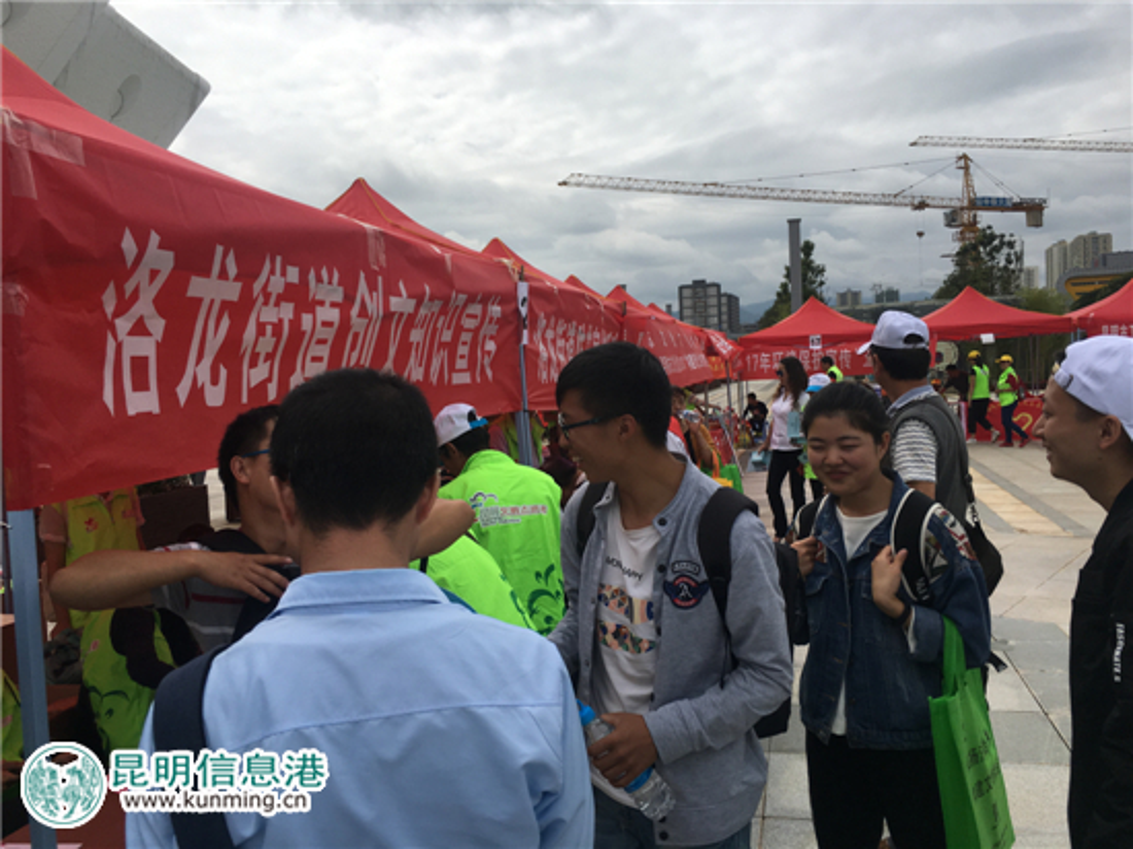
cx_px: 566
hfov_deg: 61.7
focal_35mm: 29
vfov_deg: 48.2
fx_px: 949
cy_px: 424
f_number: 2.2
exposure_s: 1/2959
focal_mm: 4.15
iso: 25
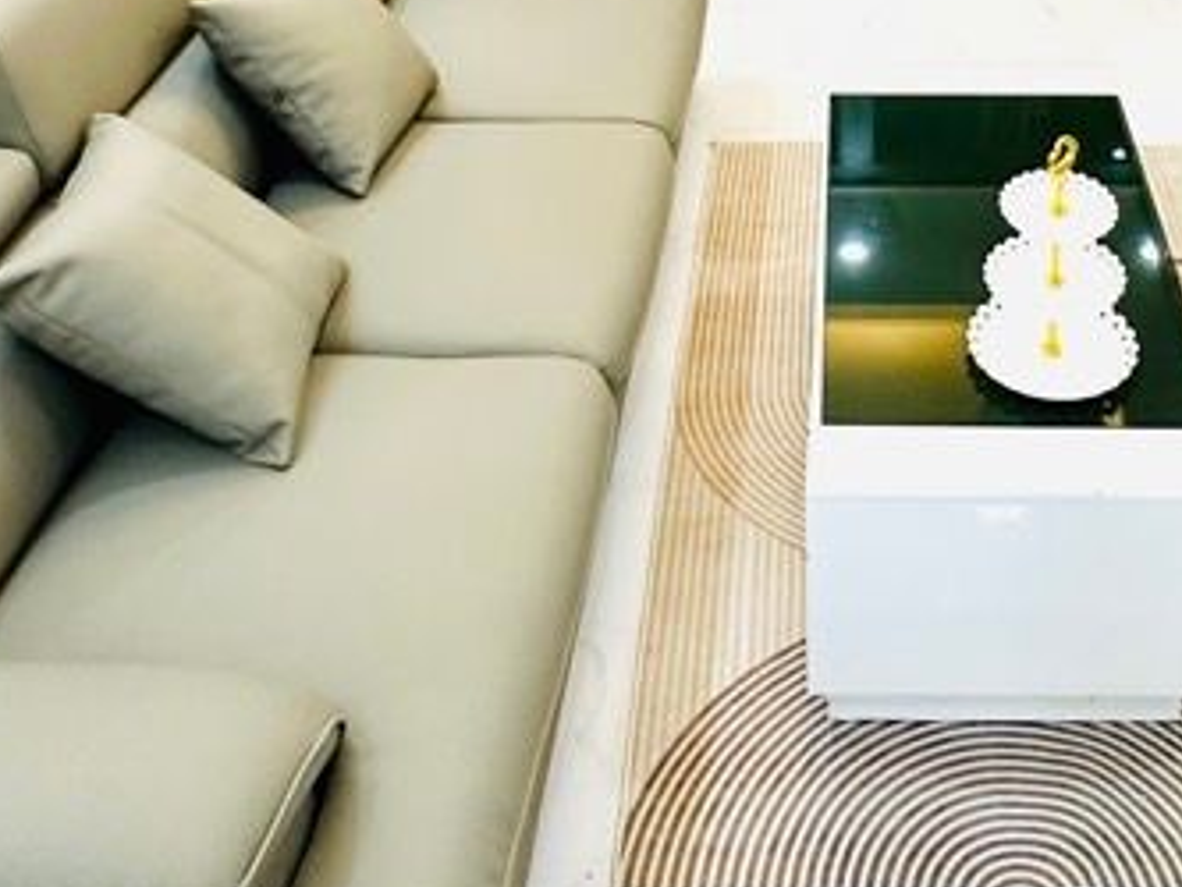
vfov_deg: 29.9
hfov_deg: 42.7
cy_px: -114
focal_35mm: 43
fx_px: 1469
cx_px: 863
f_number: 2.2
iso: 250
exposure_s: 1/100
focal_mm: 2.22
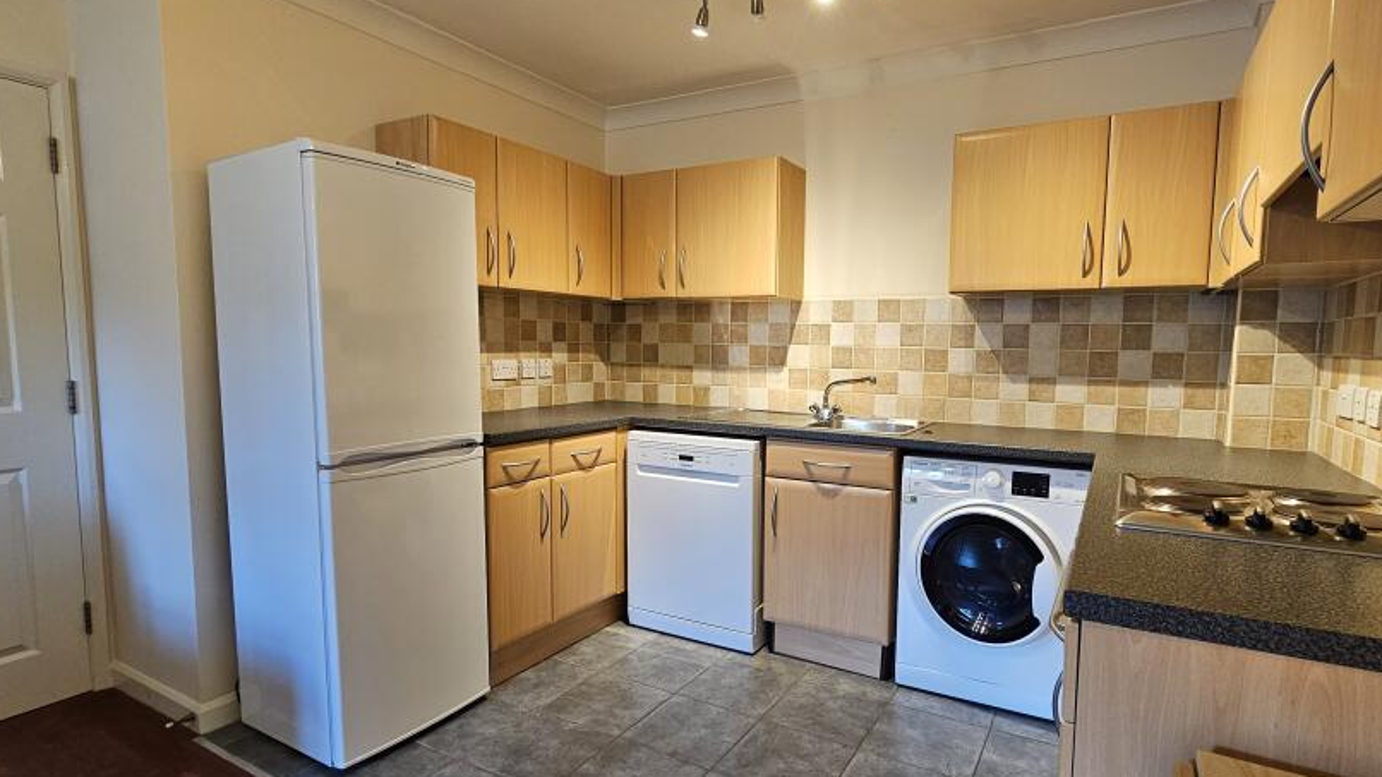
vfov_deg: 61.0
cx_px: 722
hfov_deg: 92.6
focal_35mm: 18
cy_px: 401
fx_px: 659
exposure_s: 1/50
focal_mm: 2.2
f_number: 2.2
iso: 200
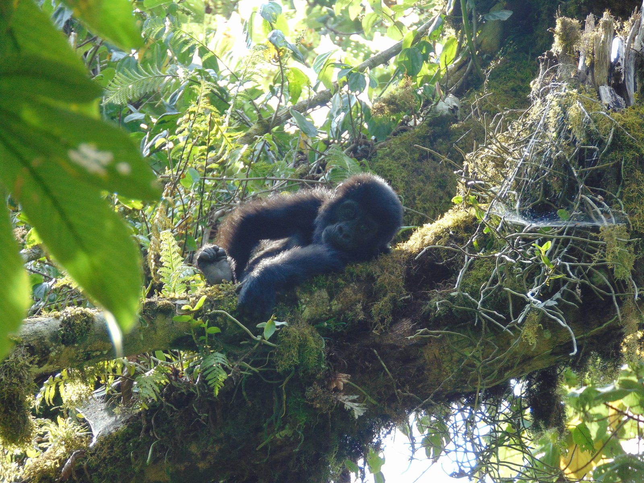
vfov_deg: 4.8
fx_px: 5711
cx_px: 322
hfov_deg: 6.5
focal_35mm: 307
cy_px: 242
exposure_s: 1/125
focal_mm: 55.1
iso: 100
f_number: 4.2
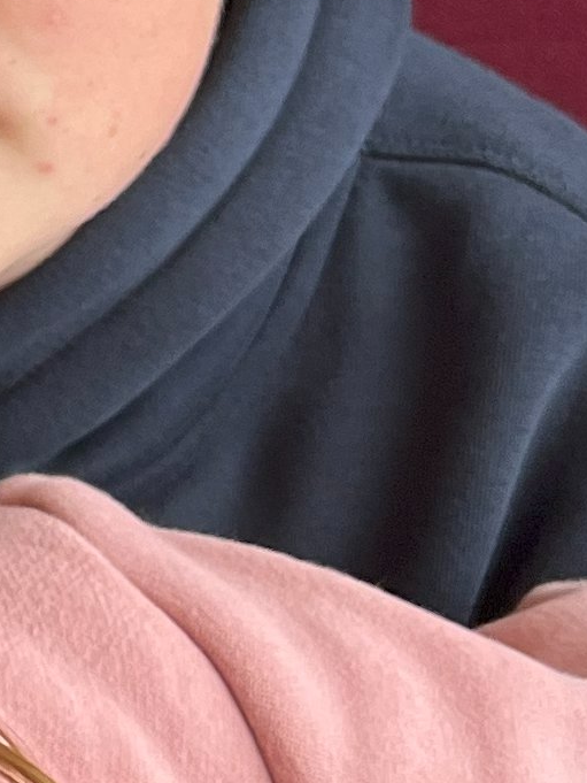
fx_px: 3481
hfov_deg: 8.8
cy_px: 295
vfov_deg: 12.8
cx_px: -806
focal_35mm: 154
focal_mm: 5.7
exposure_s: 1/98
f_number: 1.5
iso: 100
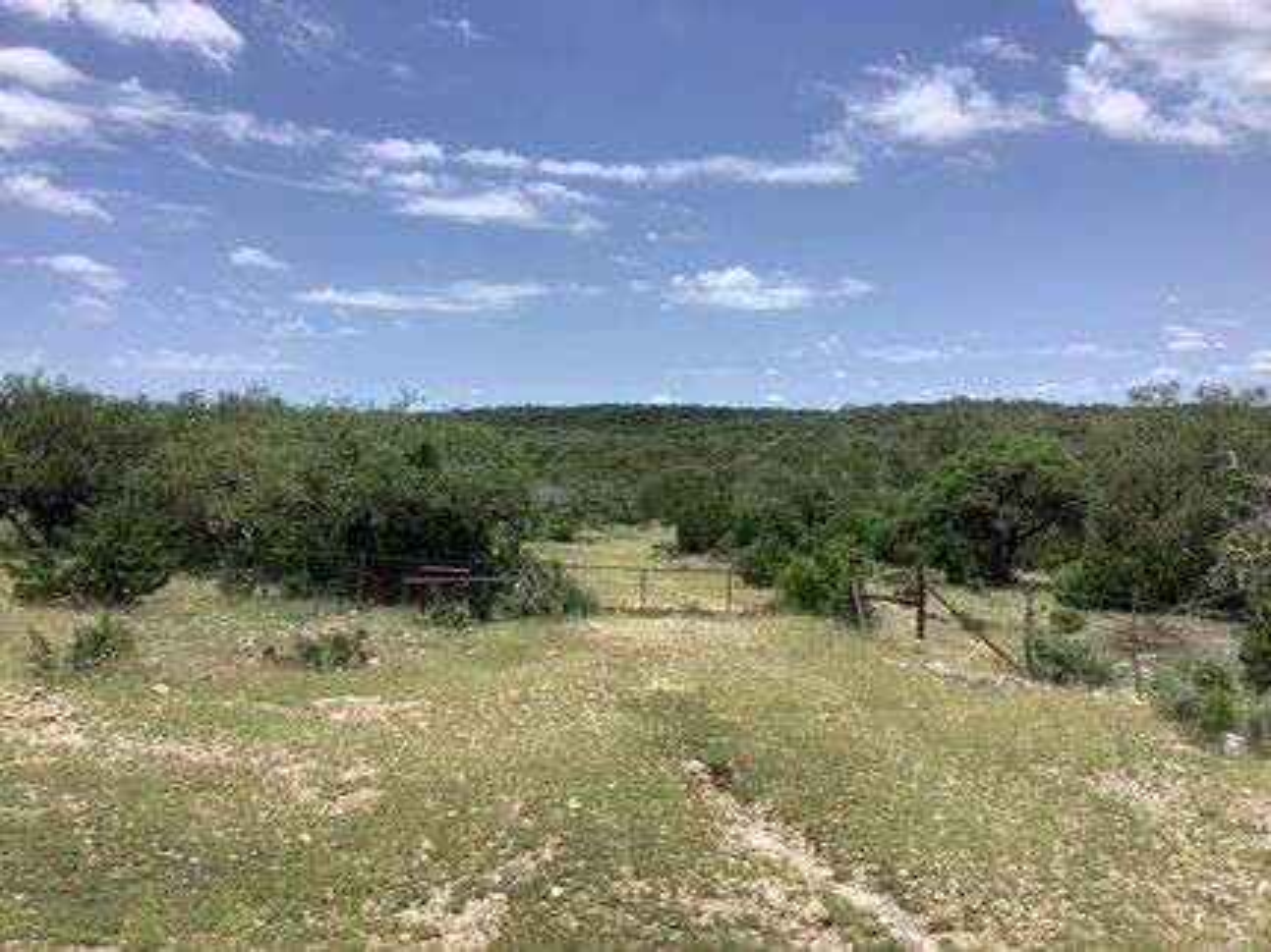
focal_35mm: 31
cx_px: 636
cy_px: 476
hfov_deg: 58.4
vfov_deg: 45.4
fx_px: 1138
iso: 25
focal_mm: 3.3
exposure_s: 1/1812
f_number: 2.4
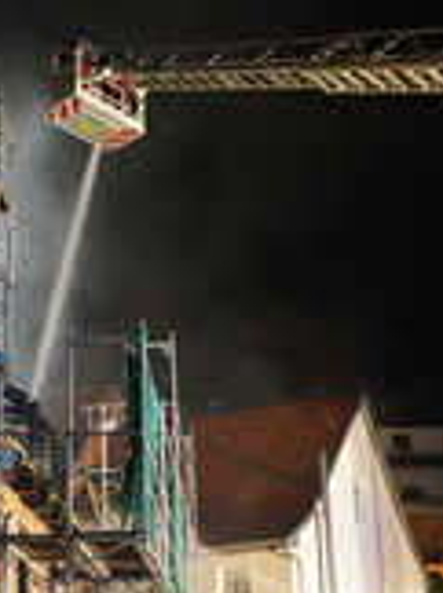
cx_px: 62
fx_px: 975
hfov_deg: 25.0
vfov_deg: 33.5
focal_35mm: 57
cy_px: 397
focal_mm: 24
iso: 6400
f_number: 2.8
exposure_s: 1/80
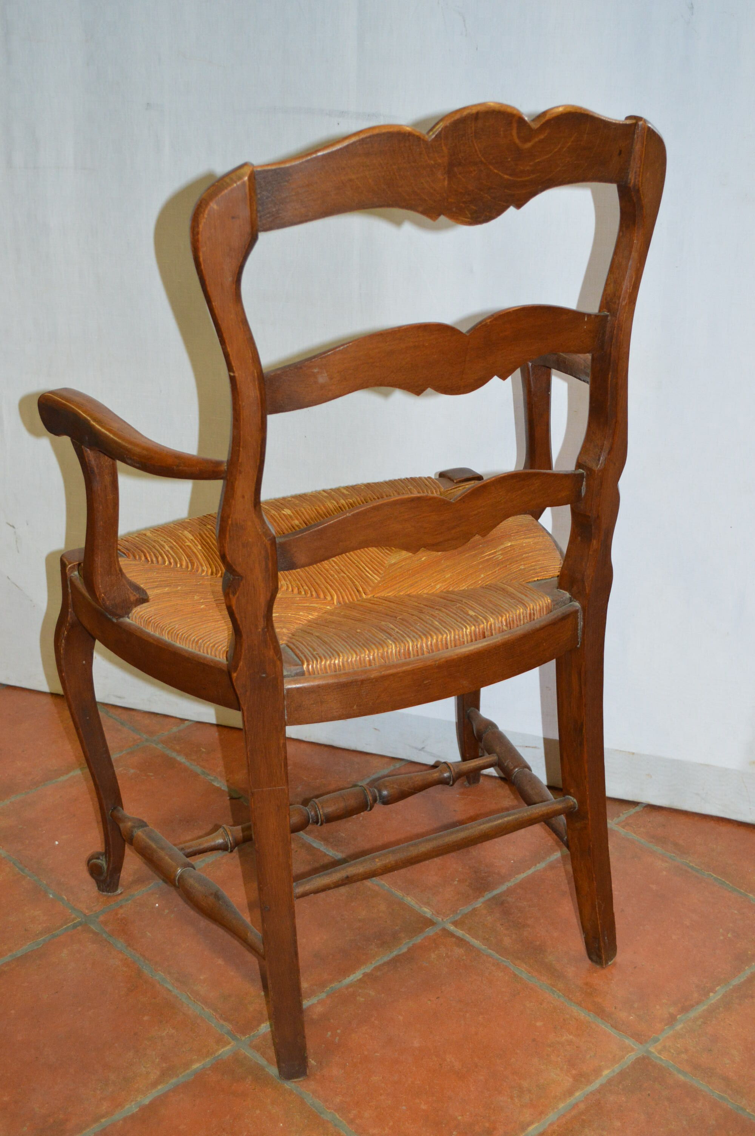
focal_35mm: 48
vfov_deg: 41.1
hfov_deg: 28.0
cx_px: 378
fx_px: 1513
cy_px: 568
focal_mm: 32
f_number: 4.8
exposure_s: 1/60
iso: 1250
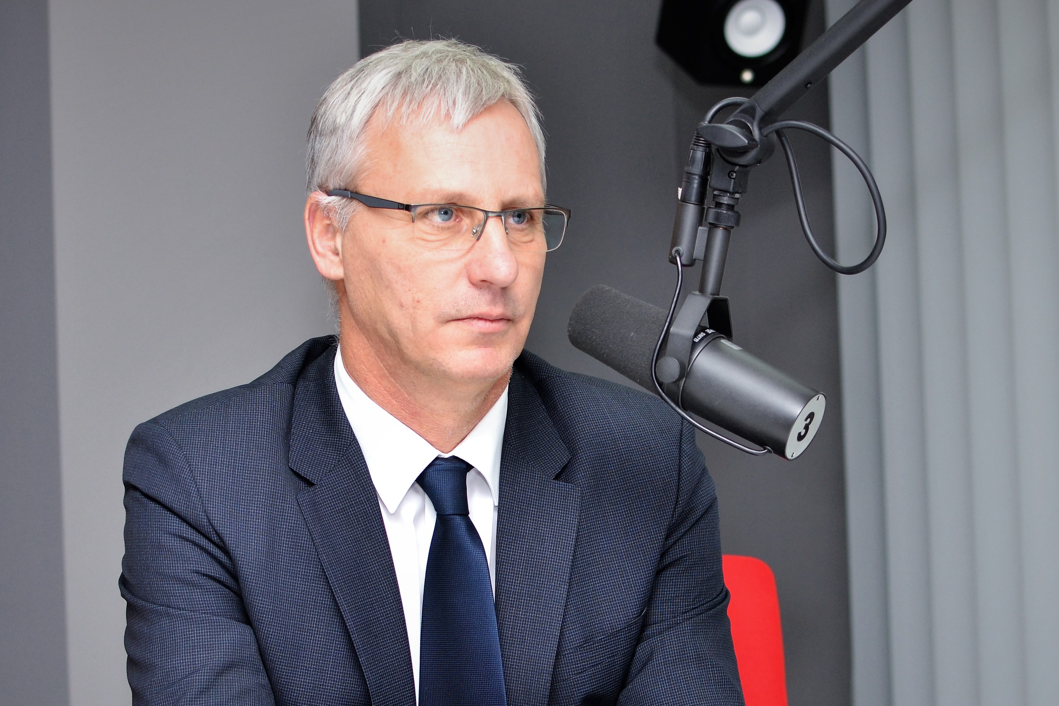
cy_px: 470
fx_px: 2376
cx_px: 464
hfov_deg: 25.1
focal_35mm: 81
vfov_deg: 16.9
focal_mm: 35
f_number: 2.8
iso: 400
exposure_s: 1/200
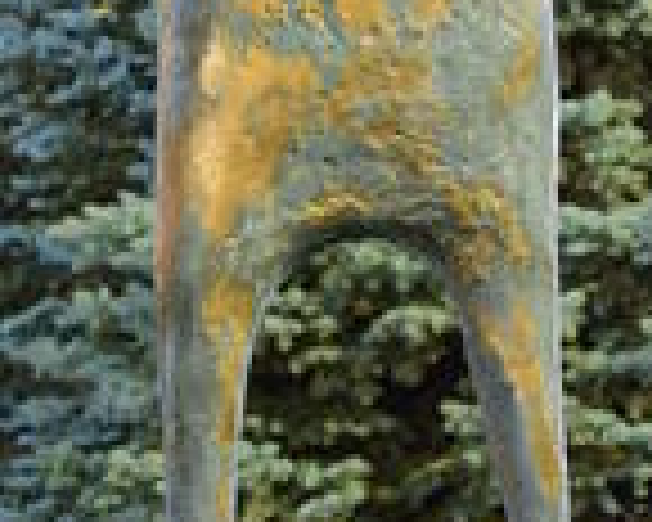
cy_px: -482
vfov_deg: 4.7
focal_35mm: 326
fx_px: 6291
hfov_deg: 5.9
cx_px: 366
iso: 100
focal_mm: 58
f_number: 5
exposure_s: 10
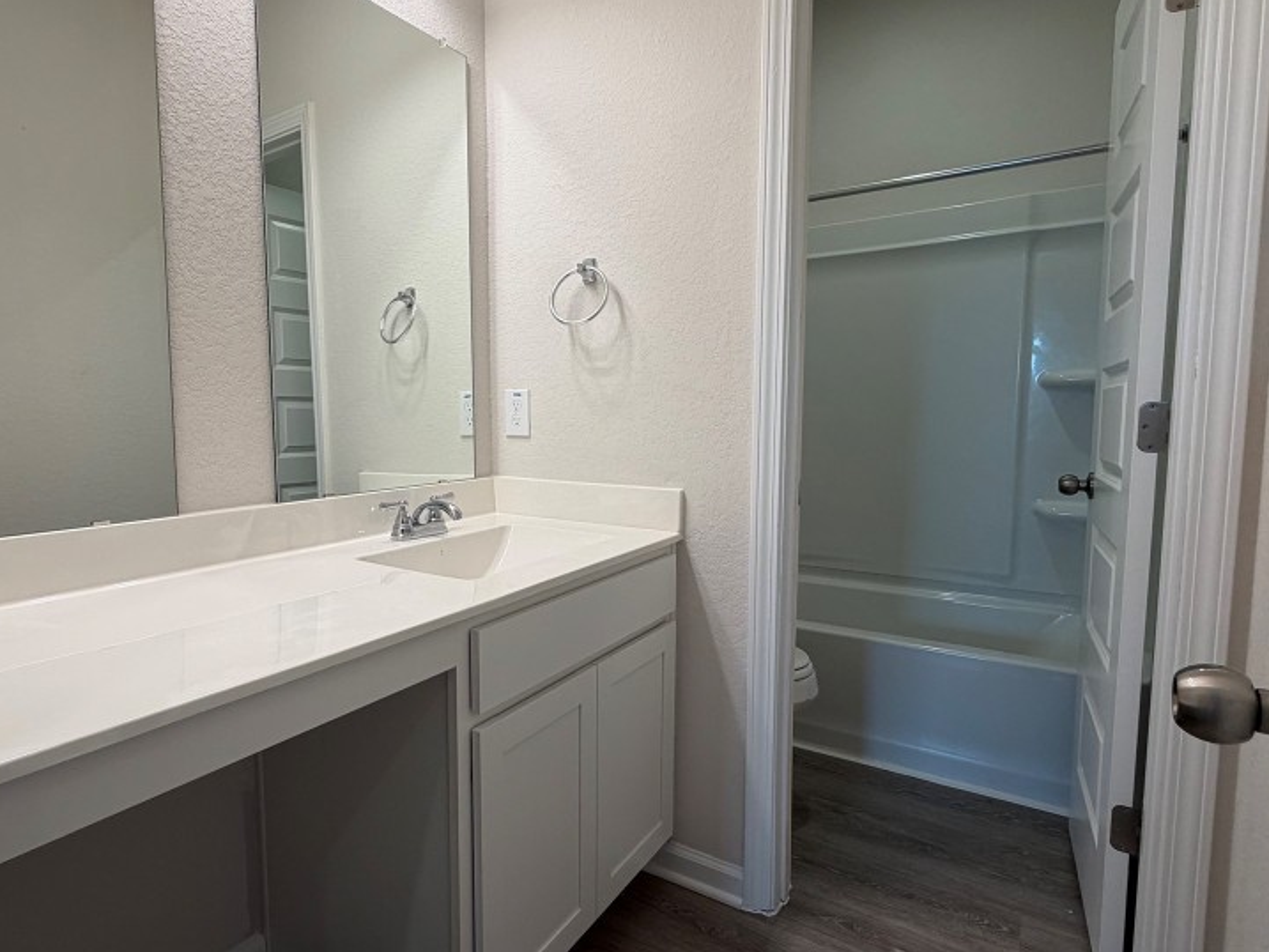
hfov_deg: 81.0
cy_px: 474
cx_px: 522
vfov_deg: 66.0
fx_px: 733
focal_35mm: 20
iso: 100
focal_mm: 2.22
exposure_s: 1/120
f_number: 2.2
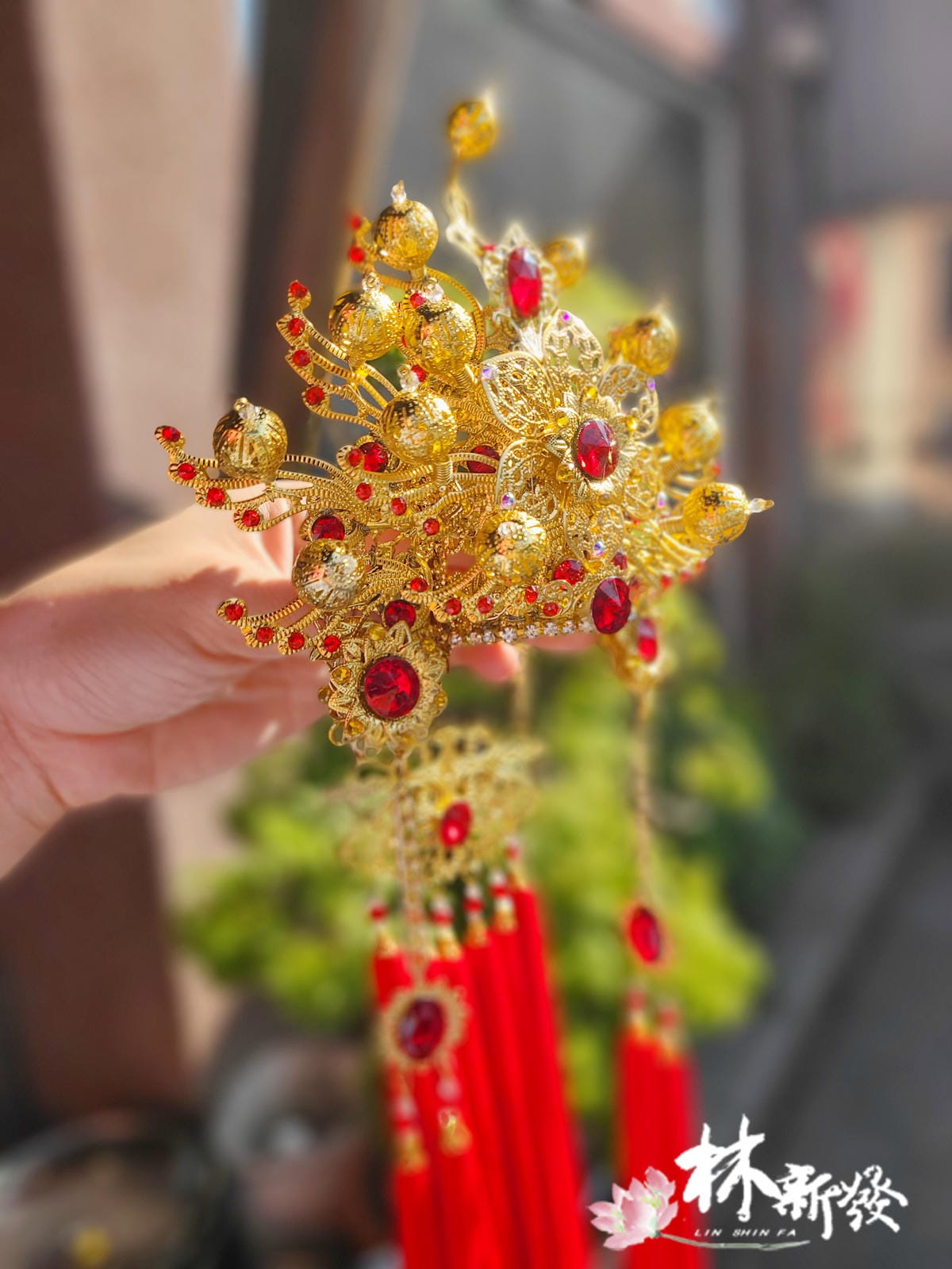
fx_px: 953
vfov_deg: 67.3
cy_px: 634
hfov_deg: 53.1
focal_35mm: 26
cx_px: 476
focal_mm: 5.4
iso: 40
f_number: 1.8
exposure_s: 1/1641
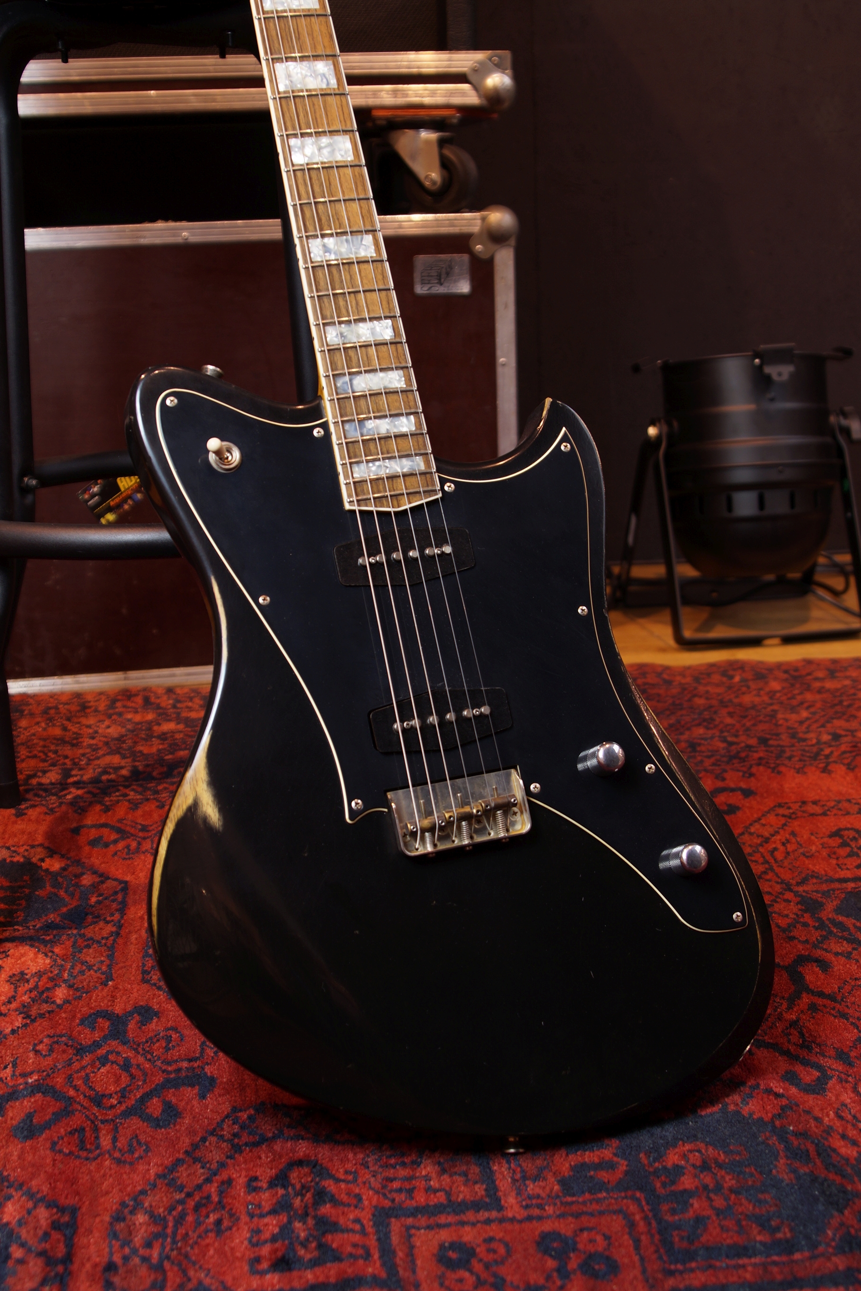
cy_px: 646
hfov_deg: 29.9
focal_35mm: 45
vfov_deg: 43.6
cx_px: 430
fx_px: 1614
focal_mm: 30
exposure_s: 1/8
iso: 100
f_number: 5
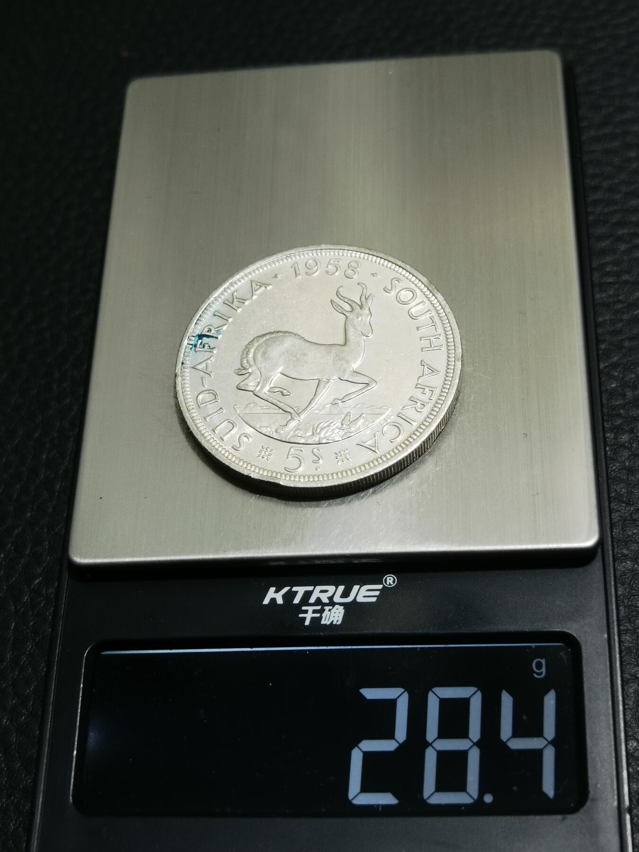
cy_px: 426
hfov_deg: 27.0
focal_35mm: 54
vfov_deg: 35.5
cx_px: 320
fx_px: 1329
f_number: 1.9
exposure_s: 1/100
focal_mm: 6.67
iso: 100
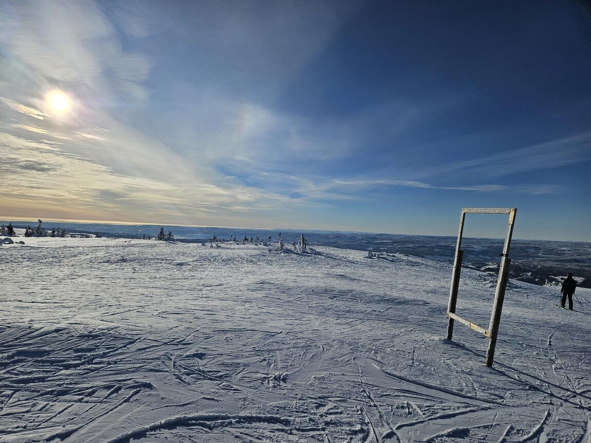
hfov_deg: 73.9
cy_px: 222
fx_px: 393
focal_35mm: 23
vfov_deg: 58.9
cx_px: 296
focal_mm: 5.4
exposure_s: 1/8163
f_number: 1.8
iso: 25
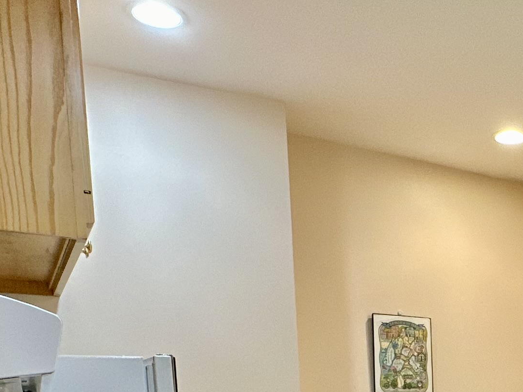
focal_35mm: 52
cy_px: 519
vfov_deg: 24.3
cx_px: 537
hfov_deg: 33.3
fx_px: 785
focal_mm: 2.22
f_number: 2.2
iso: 100
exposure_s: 1/60
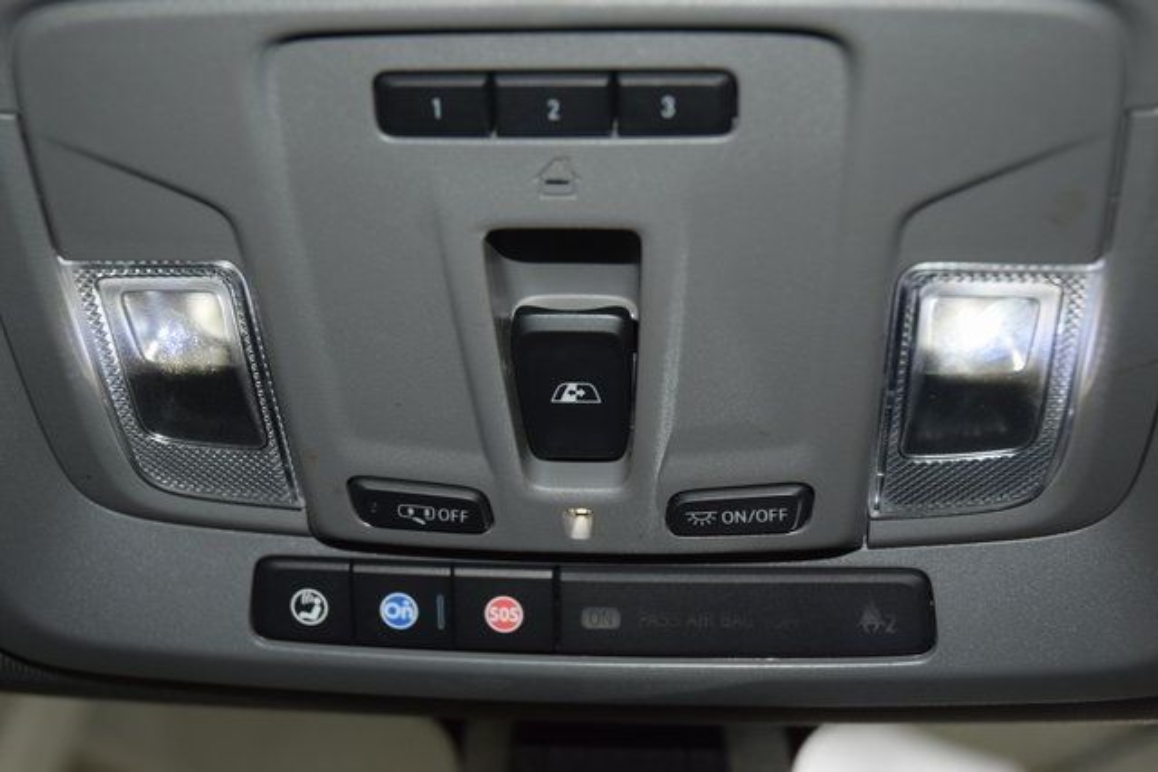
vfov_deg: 23.8
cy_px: 386
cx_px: 579
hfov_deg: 35.0
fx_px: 1834
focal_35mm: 57
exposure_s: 1/60
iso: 560
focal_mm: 38
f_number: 4.2
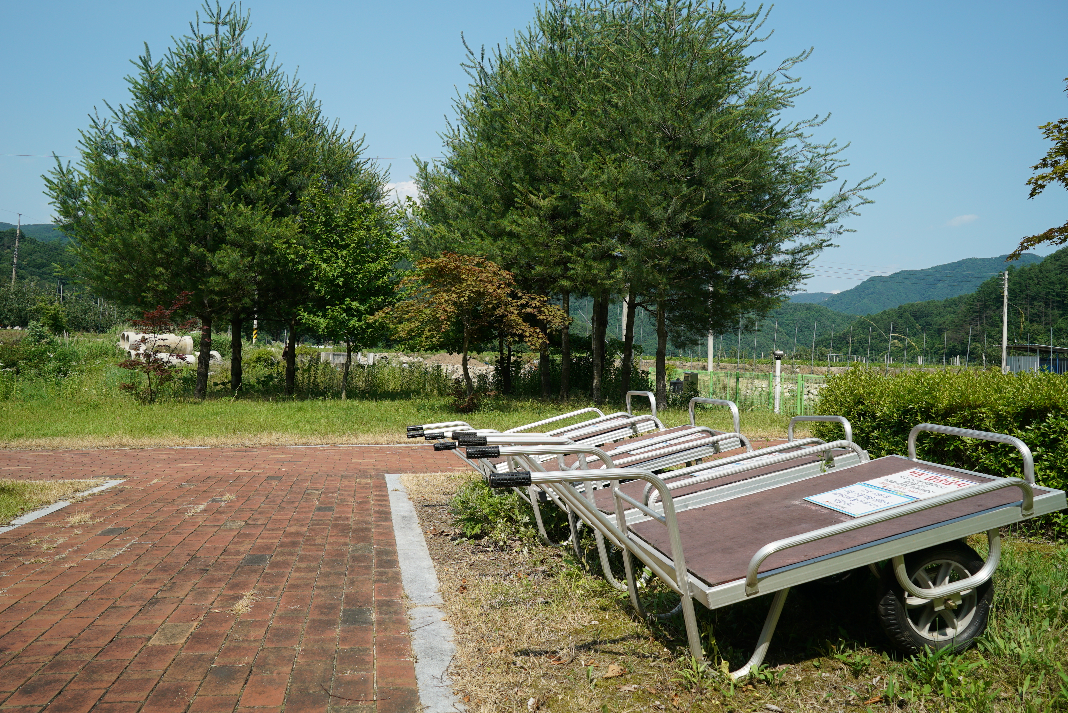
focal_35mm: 27
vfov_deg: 48.0
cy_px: 356
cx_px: 534
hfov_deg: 67.4
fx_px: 801
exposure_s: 1/400
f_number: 9
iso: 200
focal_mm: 27
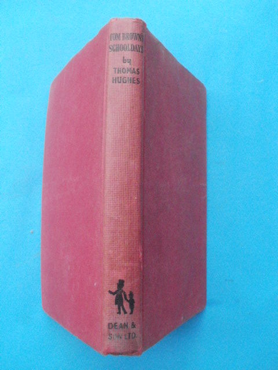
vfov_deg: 51.4
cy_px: 185
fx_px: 385
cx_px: 139
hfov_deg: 39.7
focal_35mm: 36
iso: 800
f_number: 5.6
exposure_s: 1/125
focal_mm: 6.3
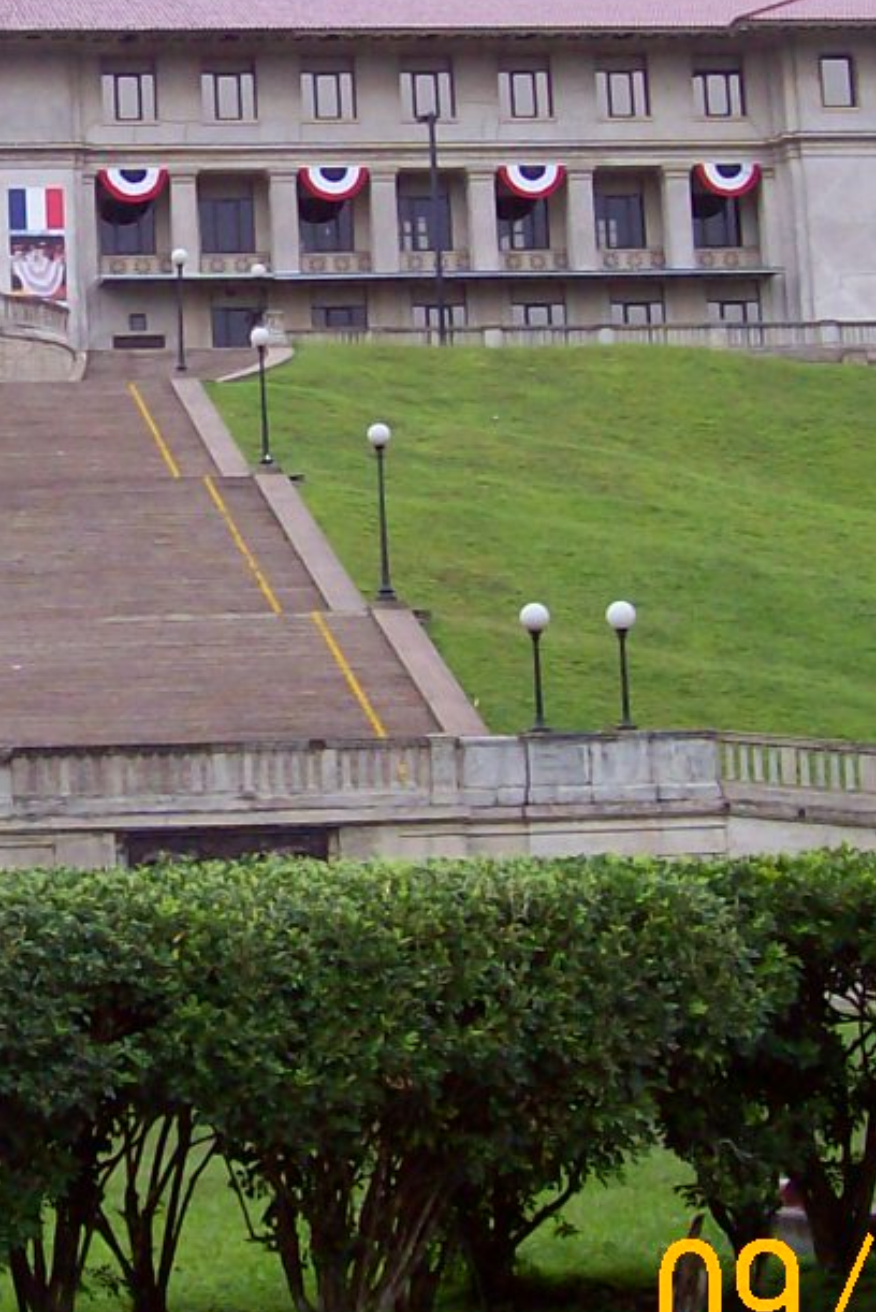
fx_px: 3573
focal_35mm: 98
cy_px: 331
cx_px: -120
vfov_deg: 20.6
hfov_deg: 13.7
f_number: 2.7
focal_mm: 6
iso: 80
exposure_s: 1/189
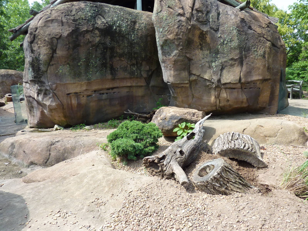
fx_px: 222
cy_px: 116
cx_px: 154
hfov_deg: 69.4
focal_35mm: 25
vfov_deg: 54.9
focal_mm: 4.1
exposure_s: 1/500
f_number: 3.3
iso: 160
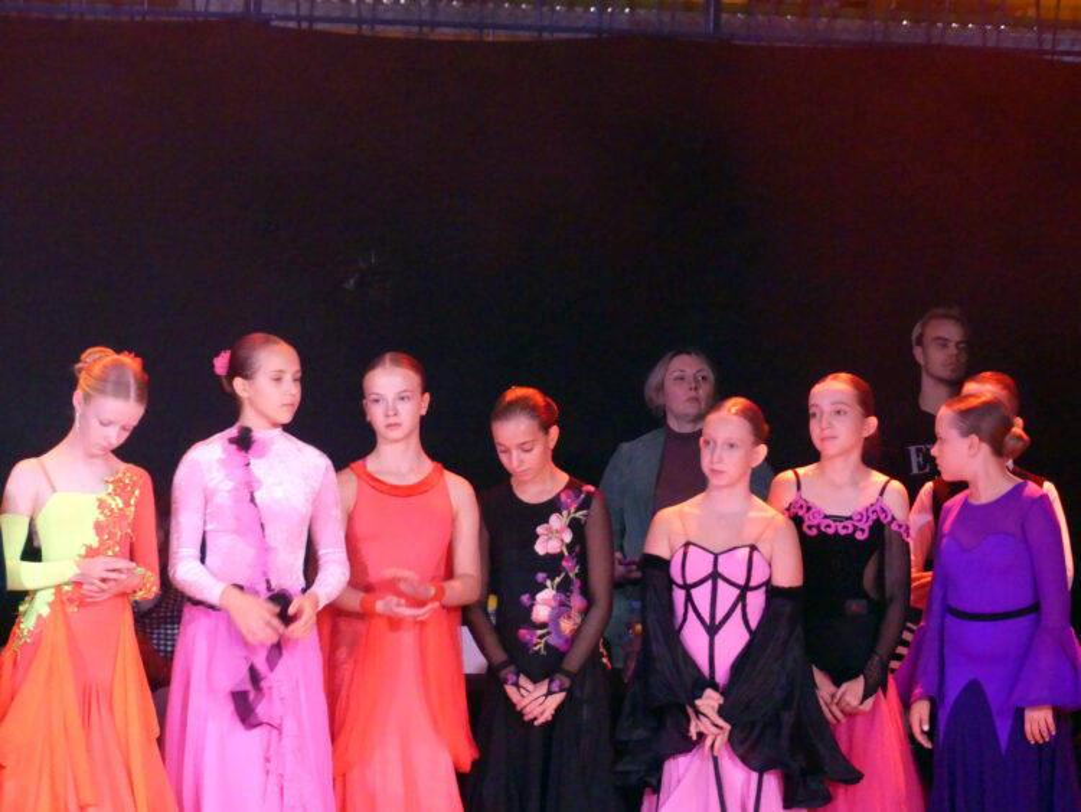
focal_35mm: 221
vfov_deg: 6.7
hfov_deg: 9.0
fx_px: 6904
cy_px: 406
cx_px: 540
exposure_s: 1/100
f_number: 2.8
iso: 1600
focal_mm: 39.8
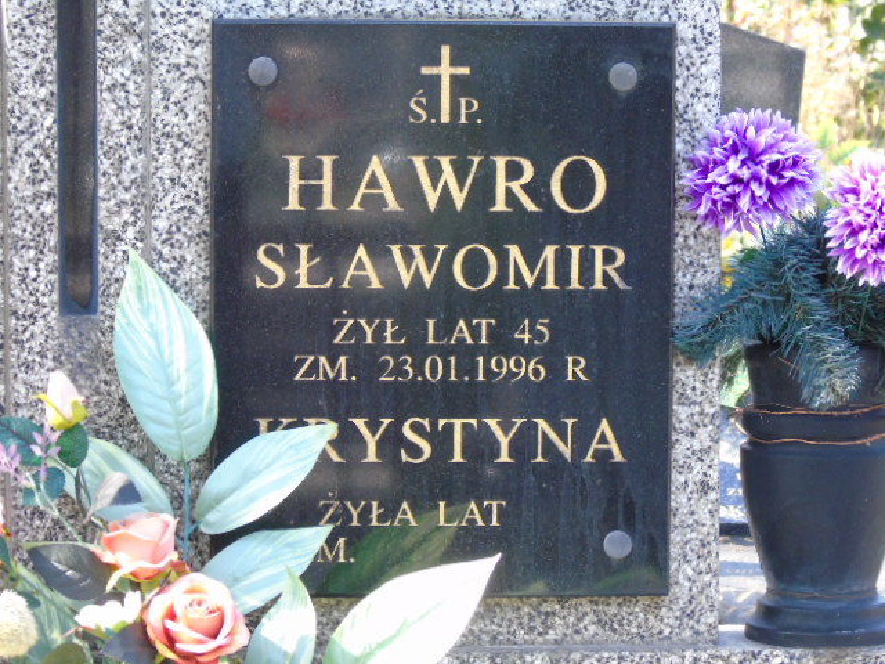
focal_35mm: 186
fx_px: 4755
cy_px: 332
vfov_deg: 8.0
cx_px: 442
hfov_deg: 10.6
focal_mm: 33
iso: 400
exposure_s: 1/125
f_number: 5
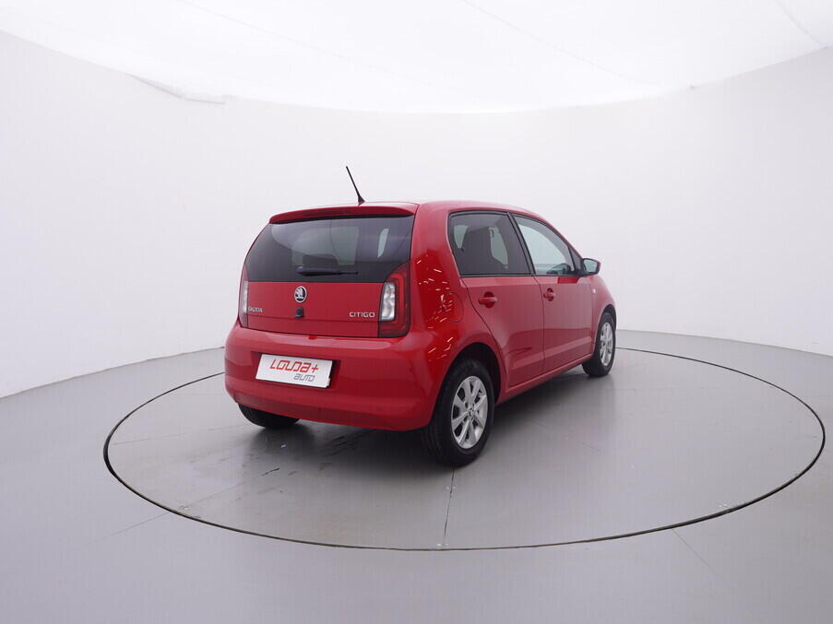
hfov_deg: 70.1
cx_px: 465
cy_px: 313
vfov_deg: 55.7
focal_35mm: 25
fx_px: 591
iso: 200
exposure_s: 1/80
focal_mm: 15
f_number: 5
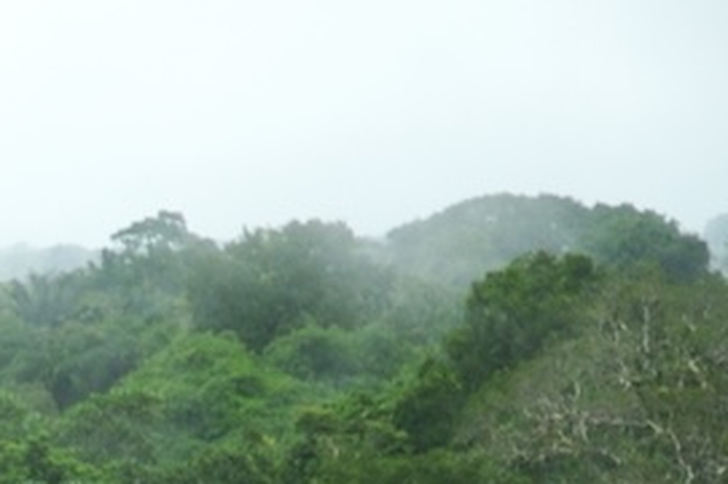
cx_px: -822
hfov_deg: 4.4
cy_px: 971
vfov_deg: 2.9
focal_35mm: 465
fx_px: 9392
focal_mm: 70
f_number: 4.5
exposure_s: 1/30
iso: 200
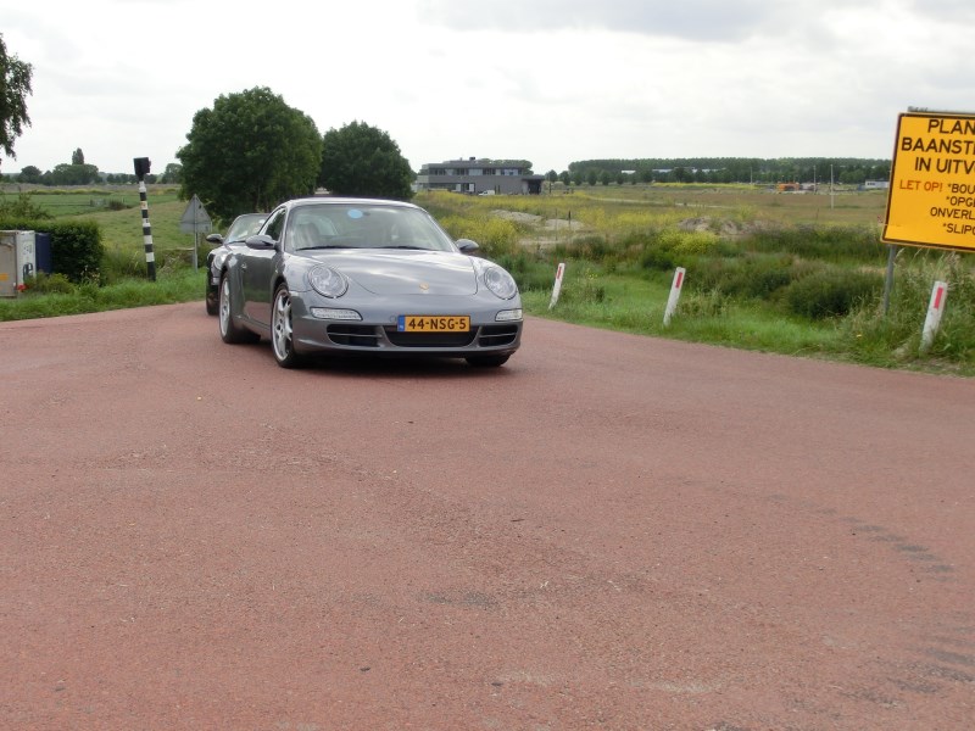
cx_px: 488
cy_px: 366
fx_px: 1605
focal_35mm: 57
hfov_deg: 33.8
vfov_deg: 25.7
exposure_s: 1/800
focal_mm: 10.04
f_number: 4.5
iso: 100
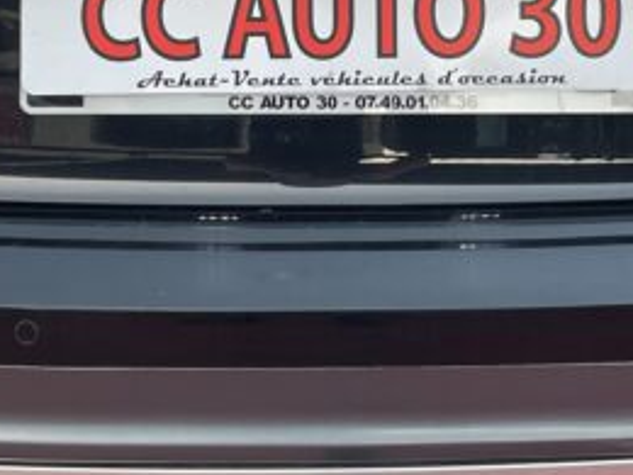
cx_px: 363
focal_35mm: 80
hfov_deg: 24.4
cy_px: -19
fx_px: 1463
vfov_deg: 17.9
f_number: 1.6
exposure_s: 1/117
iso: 125
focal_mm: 4.2
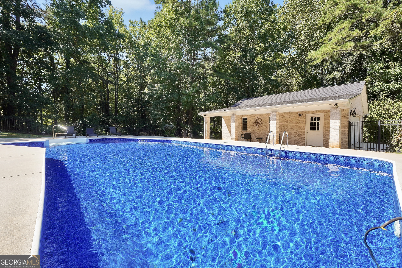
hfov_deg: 100.4
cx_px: 201
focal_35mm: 15
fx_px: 167
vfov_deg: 77.3
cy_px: 134
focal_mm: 10
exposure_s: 1/250
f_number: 5.6
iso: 100
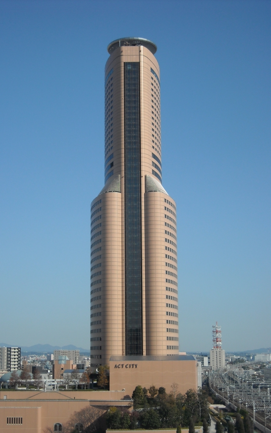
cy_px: 216
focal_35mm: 65
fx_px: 768
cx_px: 122
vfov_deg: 31.5
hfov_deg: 20.0
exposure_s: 1/239
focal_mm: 9.87
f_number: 6.9
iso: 64
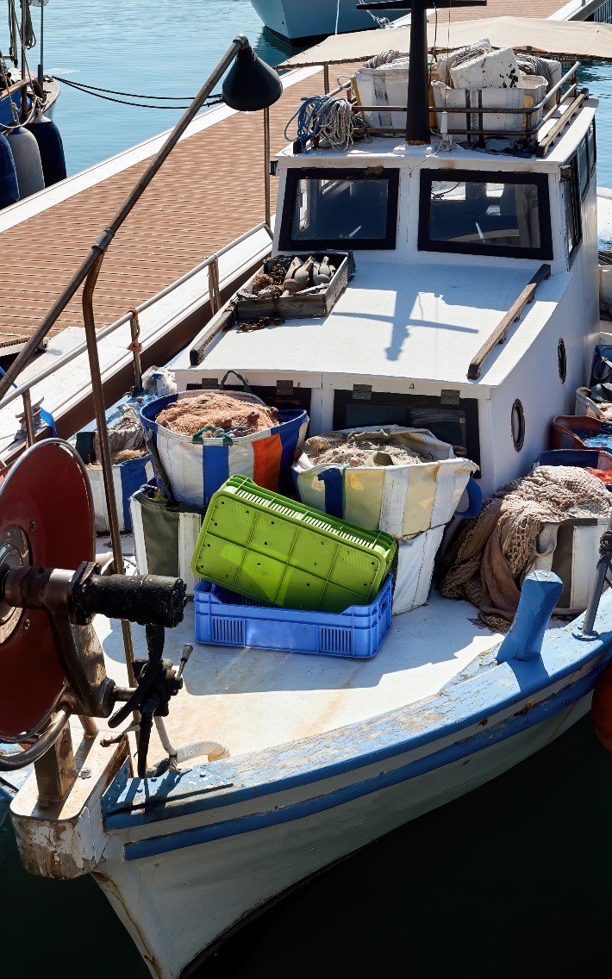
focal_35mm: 56
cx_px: 267
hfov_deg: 23.2
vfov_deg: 36.2
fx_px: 1489
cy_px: 361
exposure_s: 1/400
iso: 100
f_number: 8
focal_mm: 34.5
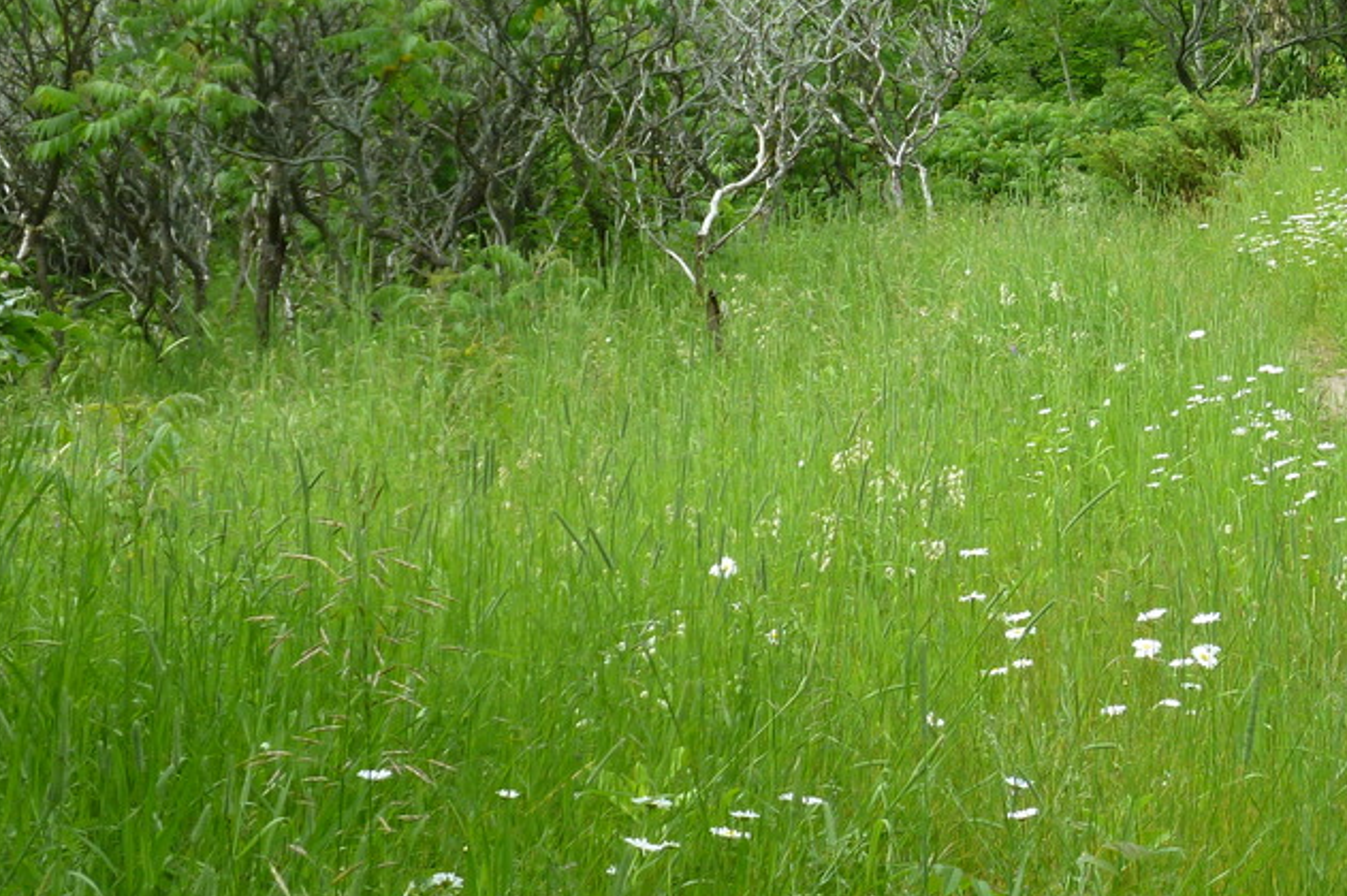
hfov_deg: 20.9
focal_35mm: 95
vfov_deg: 14.3
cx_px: 1281
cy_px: 100
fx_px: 3553
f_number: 4.2
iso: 80
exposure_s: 1/125
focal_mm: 8.1
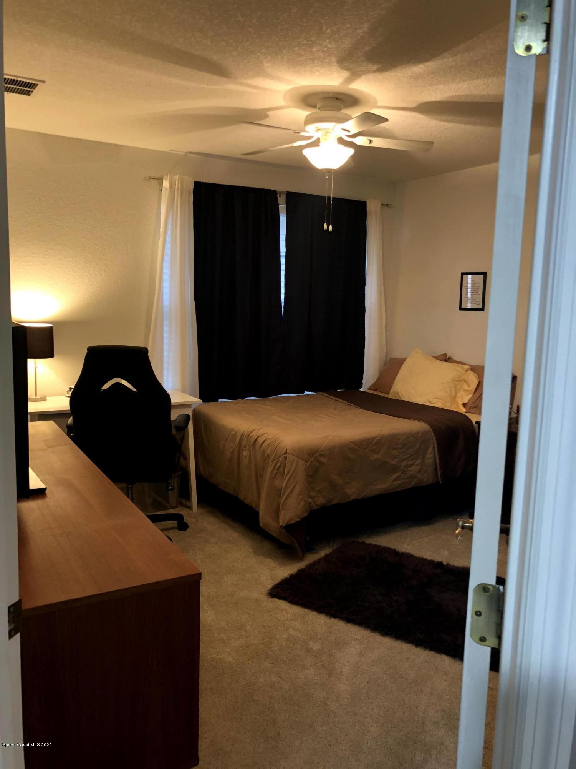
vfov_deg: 63.4
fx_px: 621
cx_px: 288
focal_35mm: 28
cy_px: 384
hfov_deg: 49.7
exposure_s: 1/40
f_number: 1.8
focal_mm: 3.99
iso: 320
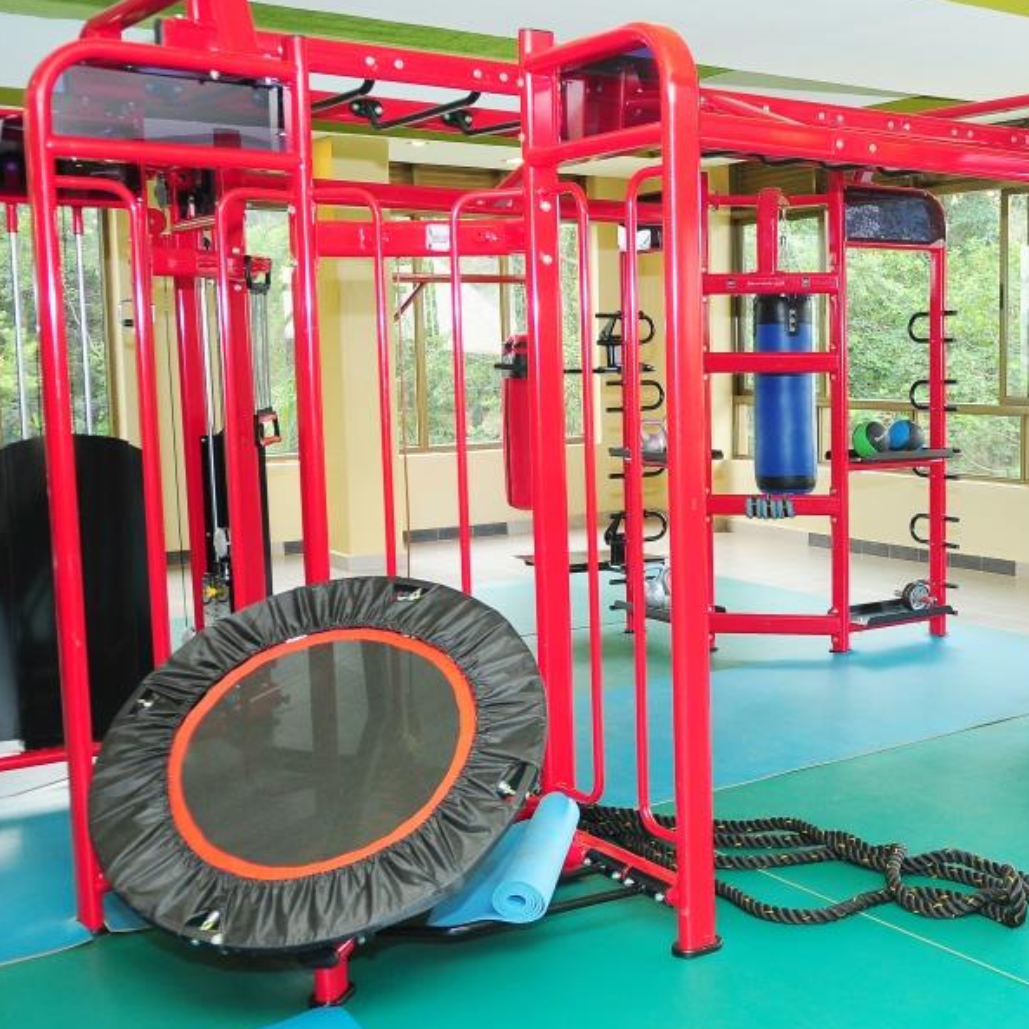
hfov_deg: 37.2
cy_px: 498
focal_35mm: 44
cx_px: 798
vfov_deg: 38.3
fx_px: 1480
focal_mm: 20
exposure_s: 1/125
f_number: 5.6
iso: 500
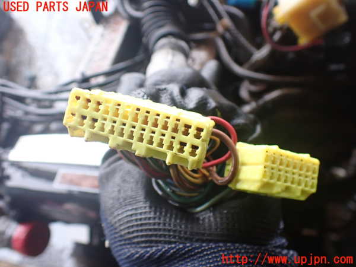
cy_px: 134
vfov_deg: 46.8
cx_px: 178
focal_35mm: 30
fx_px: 309
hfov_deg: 60.0
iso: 320
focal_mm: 5.4
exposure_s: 1/125
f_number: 2.3
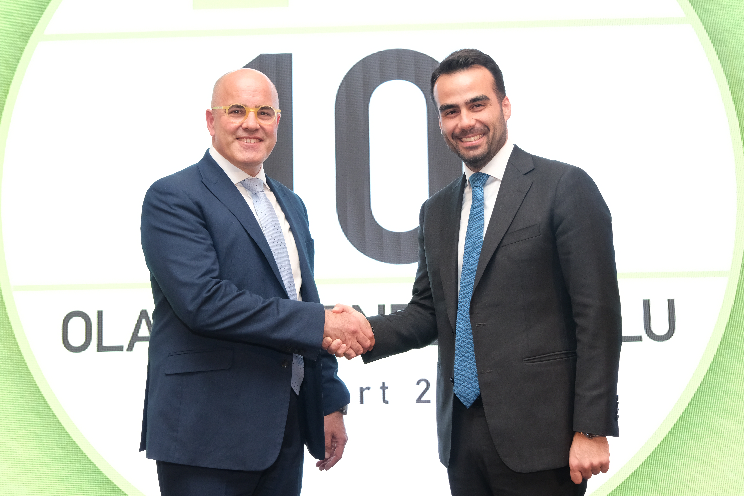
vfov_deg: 28.0
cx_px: 377
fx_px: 992
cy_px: 208
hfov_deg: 41.1
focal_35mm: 48
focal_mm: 26
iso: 2000
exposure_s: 1/125
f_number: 4.5
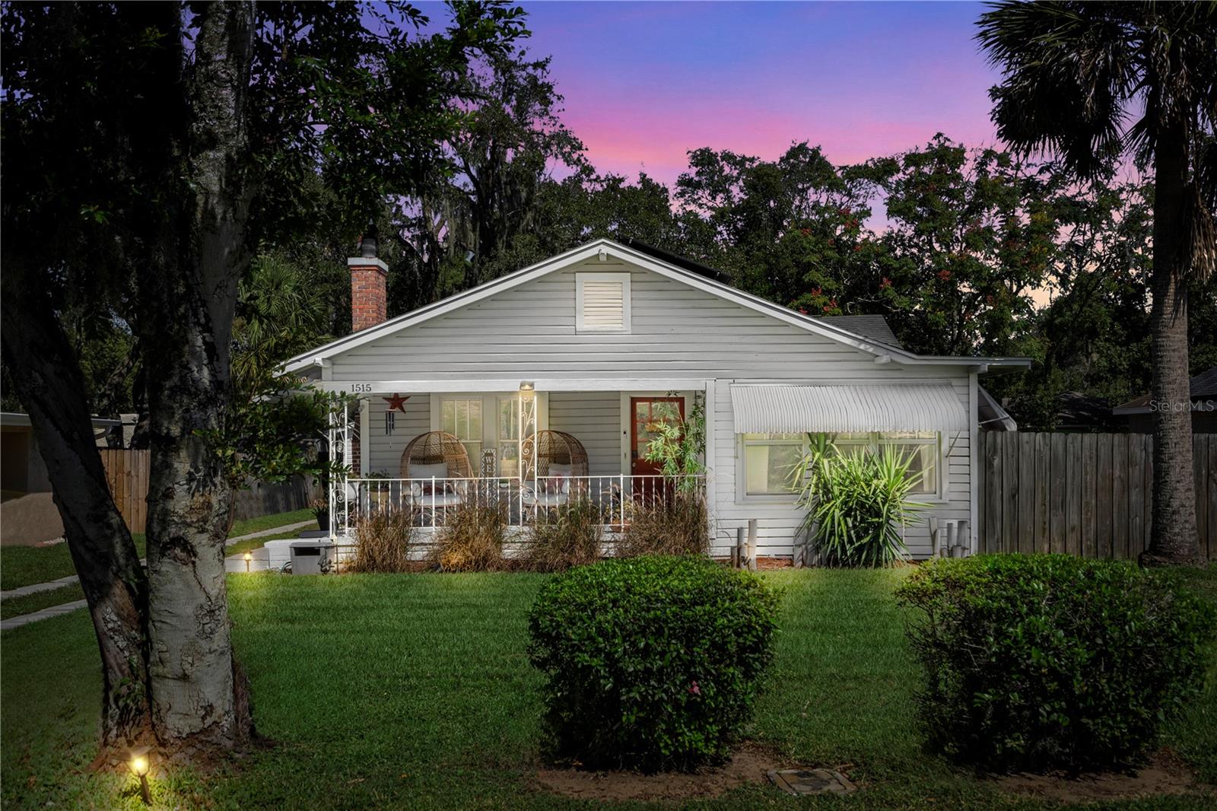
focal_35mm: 35
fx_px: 1183
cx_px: 608
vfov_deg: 37.8
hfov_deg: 54.4
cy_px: 406
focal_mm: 35
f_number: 7.1
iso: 400
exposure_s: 1/1600
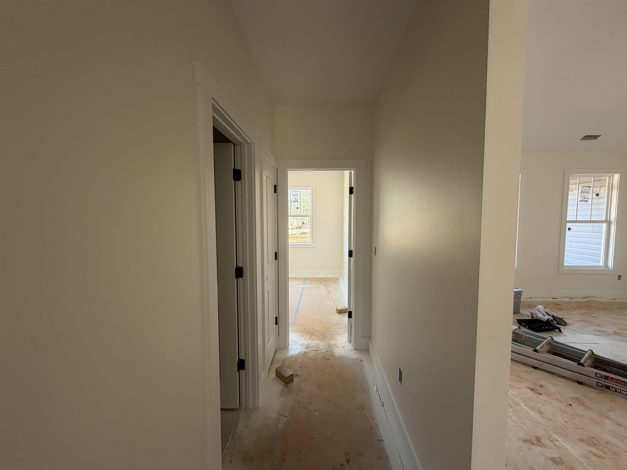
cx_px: 314
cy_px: 235
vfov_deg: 85.7
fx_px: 254
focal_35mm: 14
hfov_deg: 102.1
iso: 200
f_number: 2.2
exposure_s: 1/121
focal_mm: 2.22
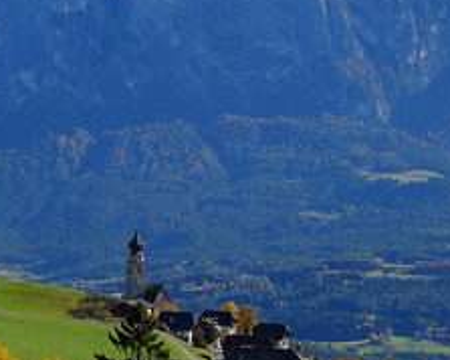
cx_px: -65
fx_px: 1650
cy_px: 293
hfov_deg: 15.1
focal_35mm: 124
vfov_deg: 12.4
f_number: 11
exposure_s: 1/210
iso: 200
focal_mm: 32.9
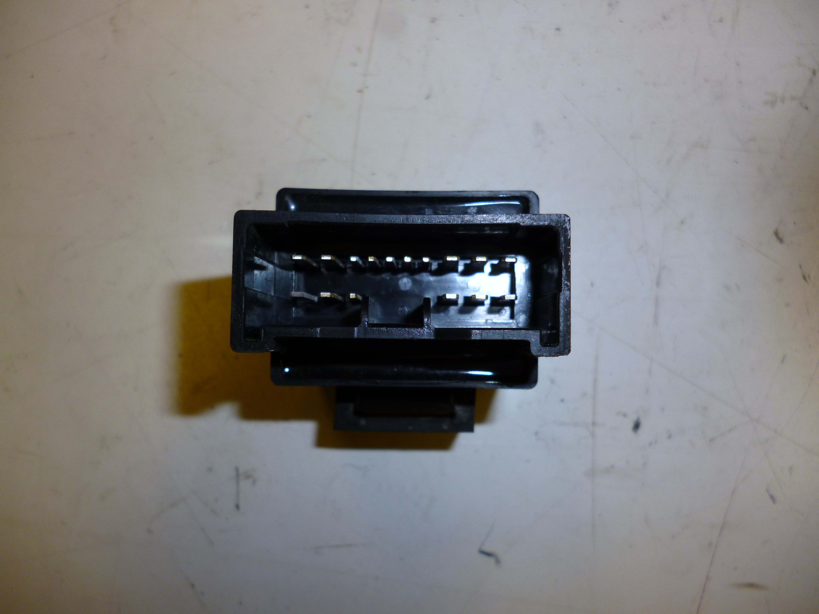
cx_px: 410
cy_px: 307
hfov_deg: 63.4
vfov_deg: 49.7
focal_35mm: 28
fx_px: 662
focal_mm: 5
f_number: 3.1
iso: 100
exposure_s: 1/60
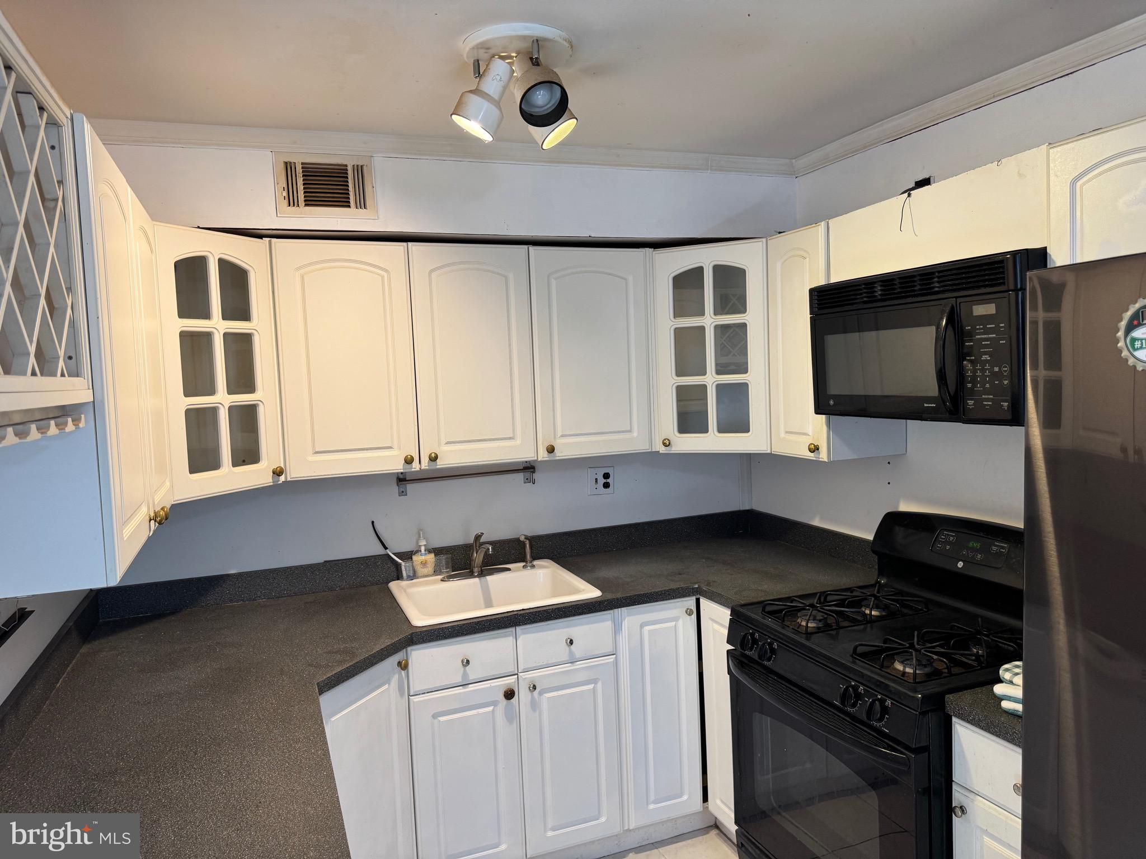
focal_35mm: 24
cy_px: 430
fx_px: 795
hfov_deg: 71.6
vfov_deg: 56.8
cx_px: 573
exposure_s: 1/60
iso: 160
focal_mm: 6.76
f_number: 1.78
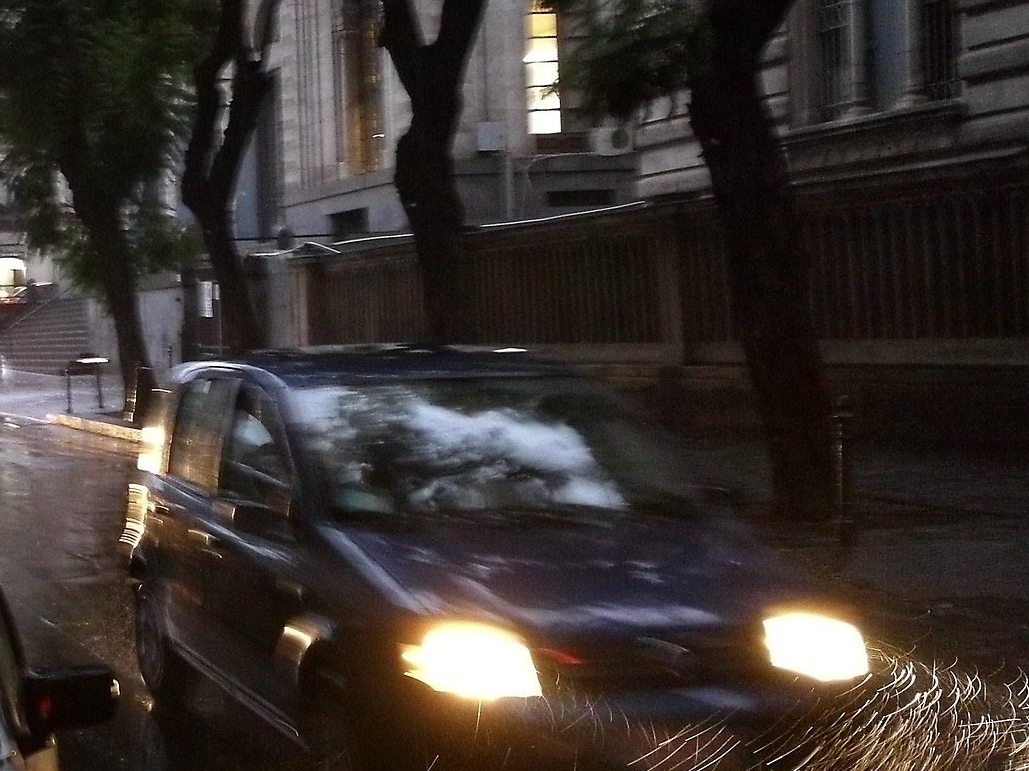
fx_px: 1872
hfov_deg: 27.8
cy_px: 406
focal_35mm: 63
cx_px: -129
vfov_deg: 23.3
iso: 1250
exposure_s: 1/16.7
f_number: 2.2
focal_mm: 4.5
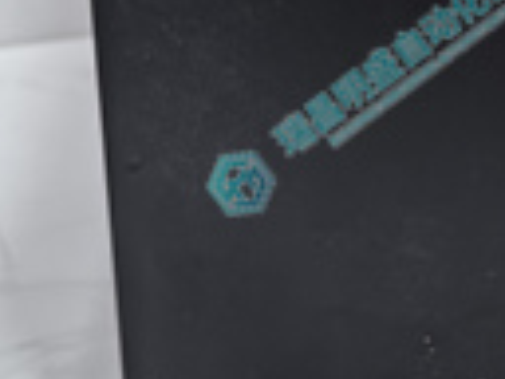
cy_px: 30
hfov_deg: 17.2
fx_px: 1649
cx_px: 442
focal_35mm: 113
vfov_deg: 13.0
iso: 160
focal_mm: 5.75
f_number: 2
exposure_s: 1/100
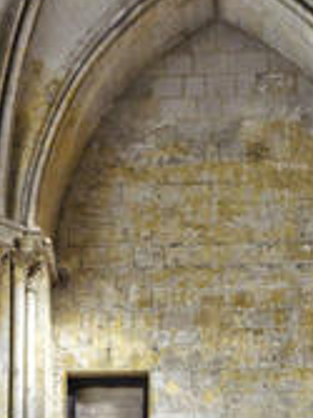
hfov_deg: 10.6
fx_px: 1690
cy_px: 593
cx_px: 160
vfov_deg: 13.4
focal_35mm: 140
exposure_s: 1/30
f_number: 3.5
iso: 1100
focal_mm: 28
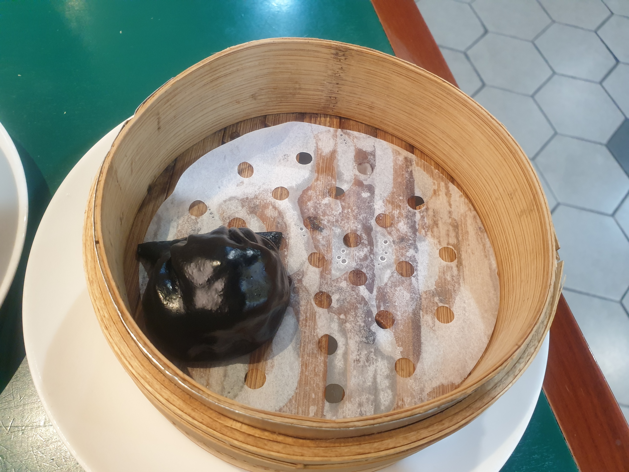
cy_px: 236
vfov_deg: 53.1
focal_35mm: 26
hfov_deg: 67.3
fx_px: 472
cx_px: 314
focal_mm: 4.3
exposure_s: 1/60
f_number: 2.4
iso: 320
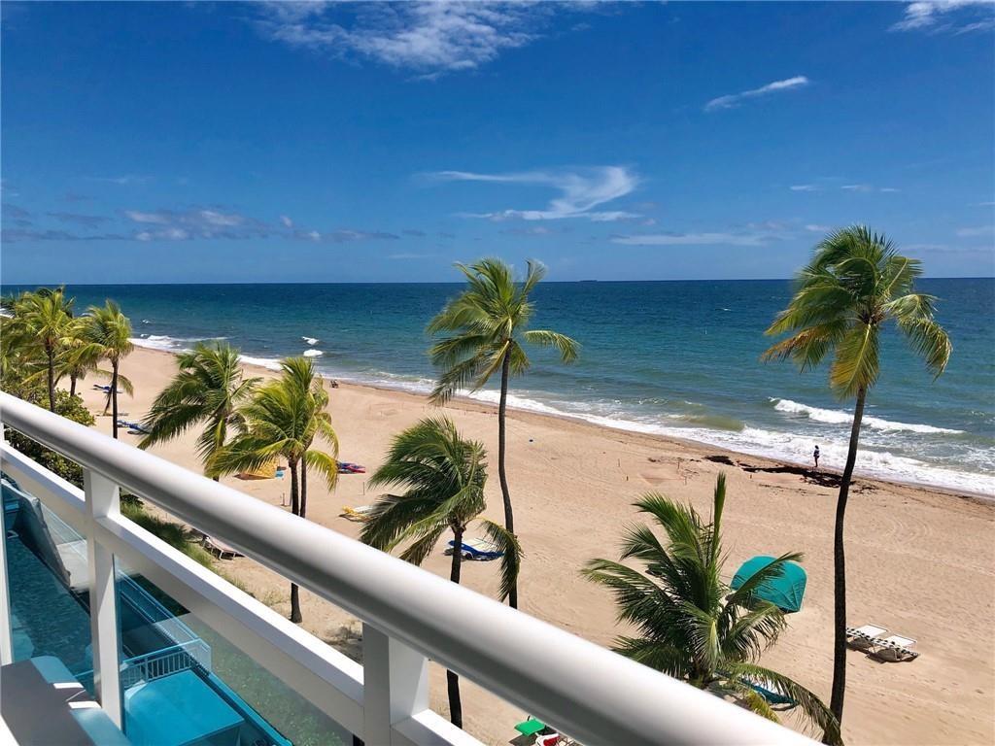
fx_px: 805
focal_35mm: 28
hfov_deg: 63.4
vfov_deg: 49.7
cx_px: 498
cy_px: 373
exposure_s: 1/4808
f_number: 1.8
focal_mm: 4
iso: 25
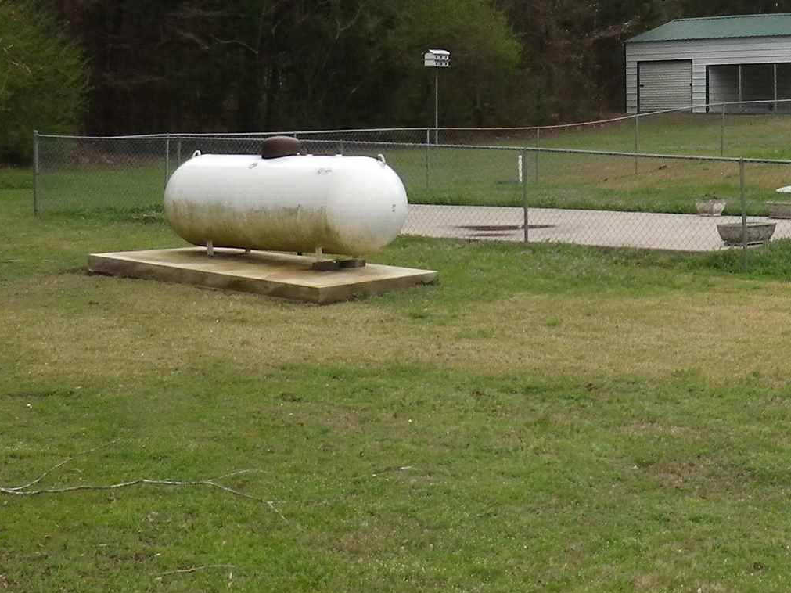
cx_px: 609
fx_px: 1736
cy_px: 88
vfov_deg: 19.1
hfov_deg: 25.3
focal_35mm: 76
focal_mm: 4.5
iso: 100
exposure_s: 1/100
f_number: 3.5
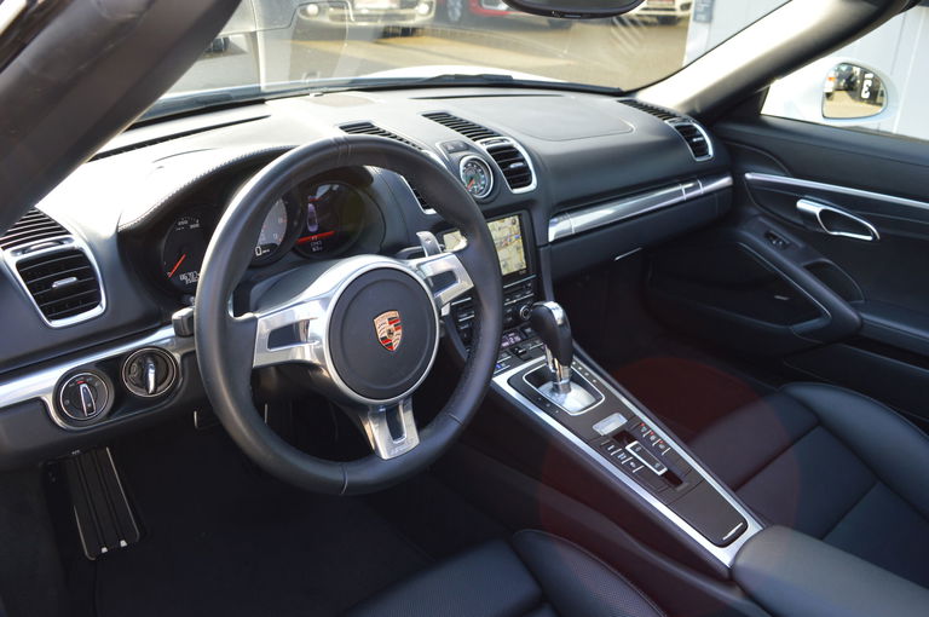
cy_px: 308
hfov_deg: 59.6
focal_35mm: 32
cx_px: 464
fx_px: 812
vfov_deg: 41.6
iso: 320
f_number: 5.6
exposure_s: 1/125
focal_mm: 21
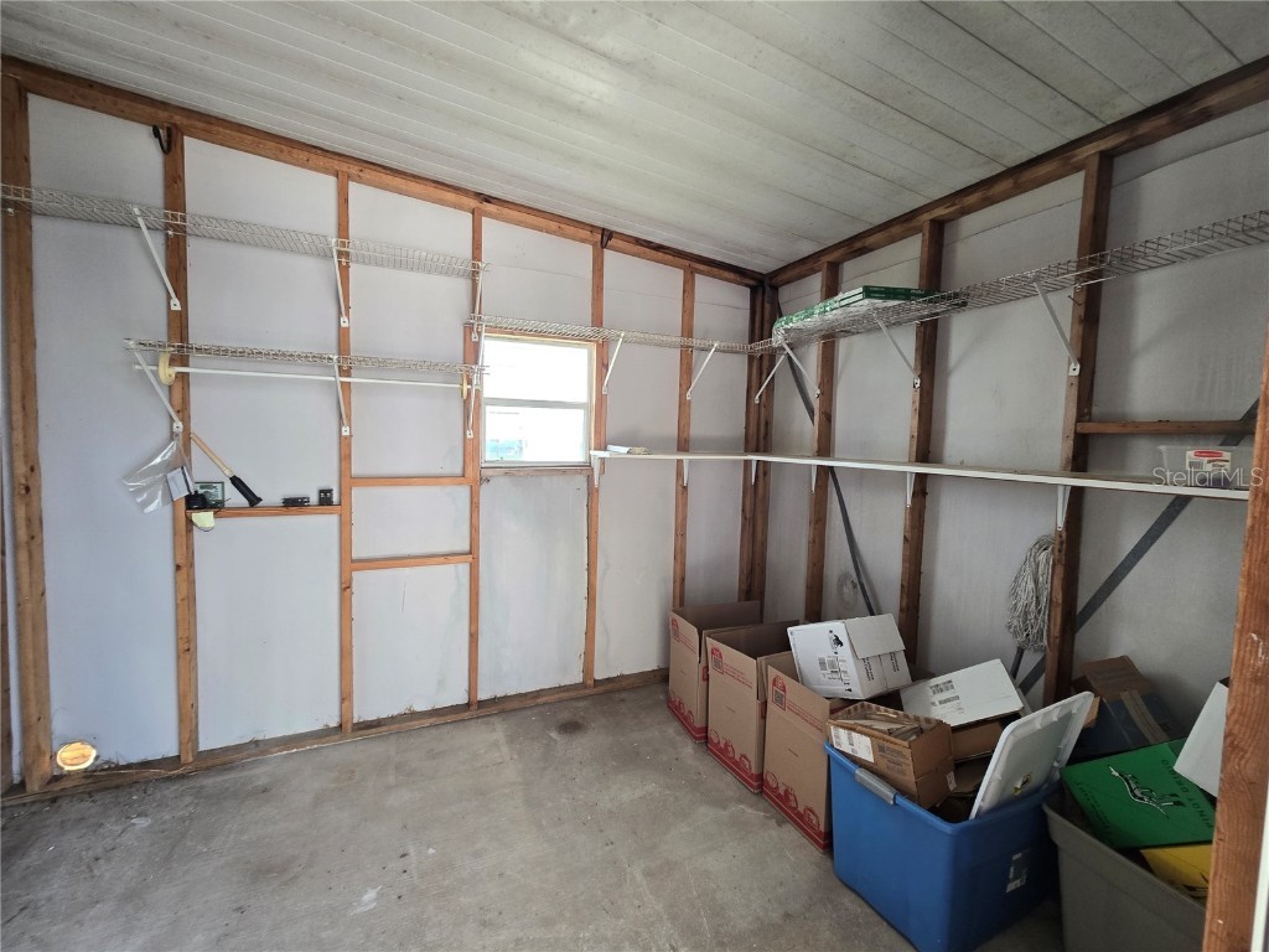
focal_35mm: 13
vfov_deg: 89.9
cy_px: 476
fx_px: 477
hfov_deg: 106.2
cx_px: 634
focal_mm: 2.2
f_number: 2.2
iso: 125
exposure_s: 1/60
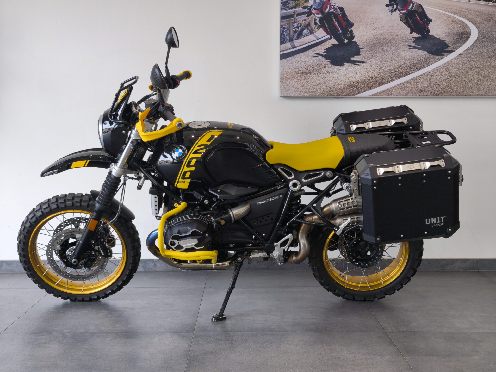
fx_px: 659
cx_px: 248
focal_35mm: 46
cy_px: 186
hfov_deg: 41.2
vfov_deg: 31.5
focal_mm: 6.57
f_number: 1.6
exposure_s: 1/123
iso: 50
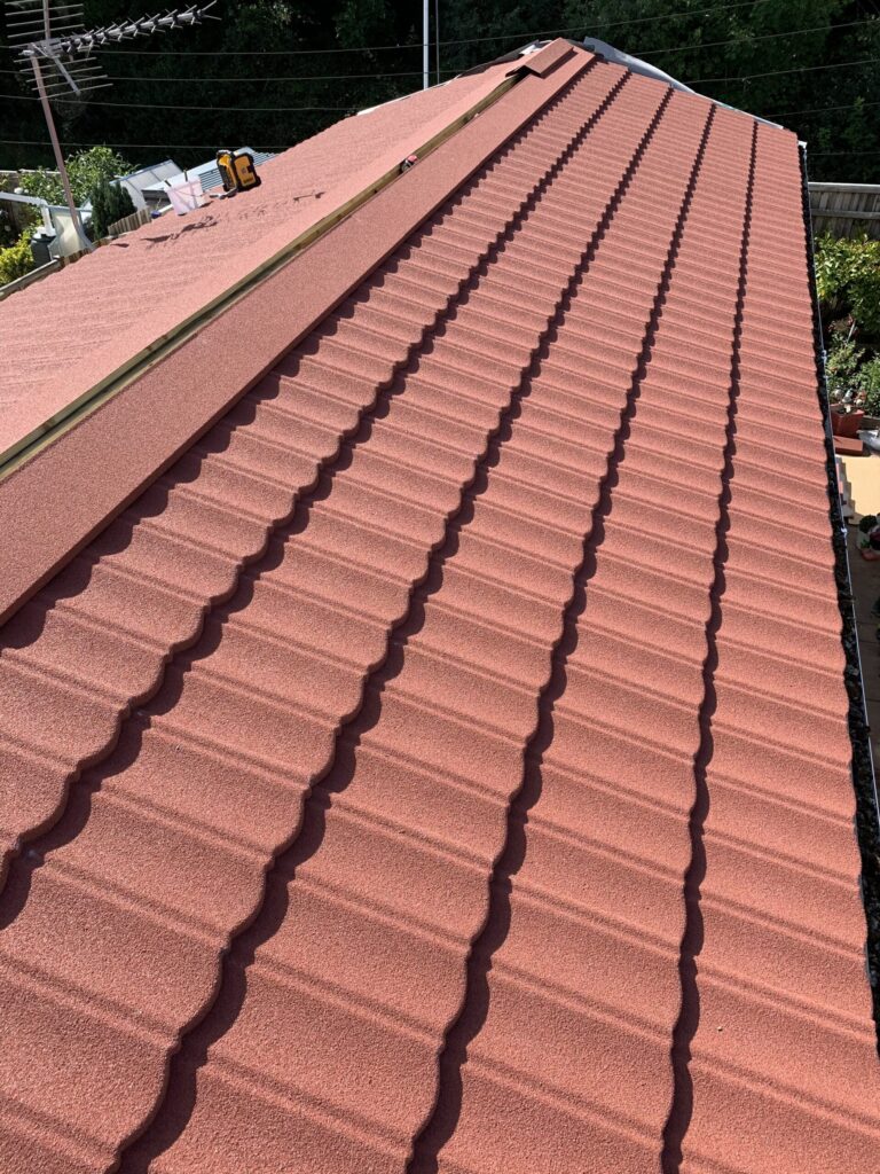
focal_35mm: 26
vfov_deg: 67.3
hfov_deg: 53.1
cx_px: 440
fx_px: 881
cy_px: 587
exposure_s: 1/842
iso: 25
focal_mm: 4.25
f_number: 1.8
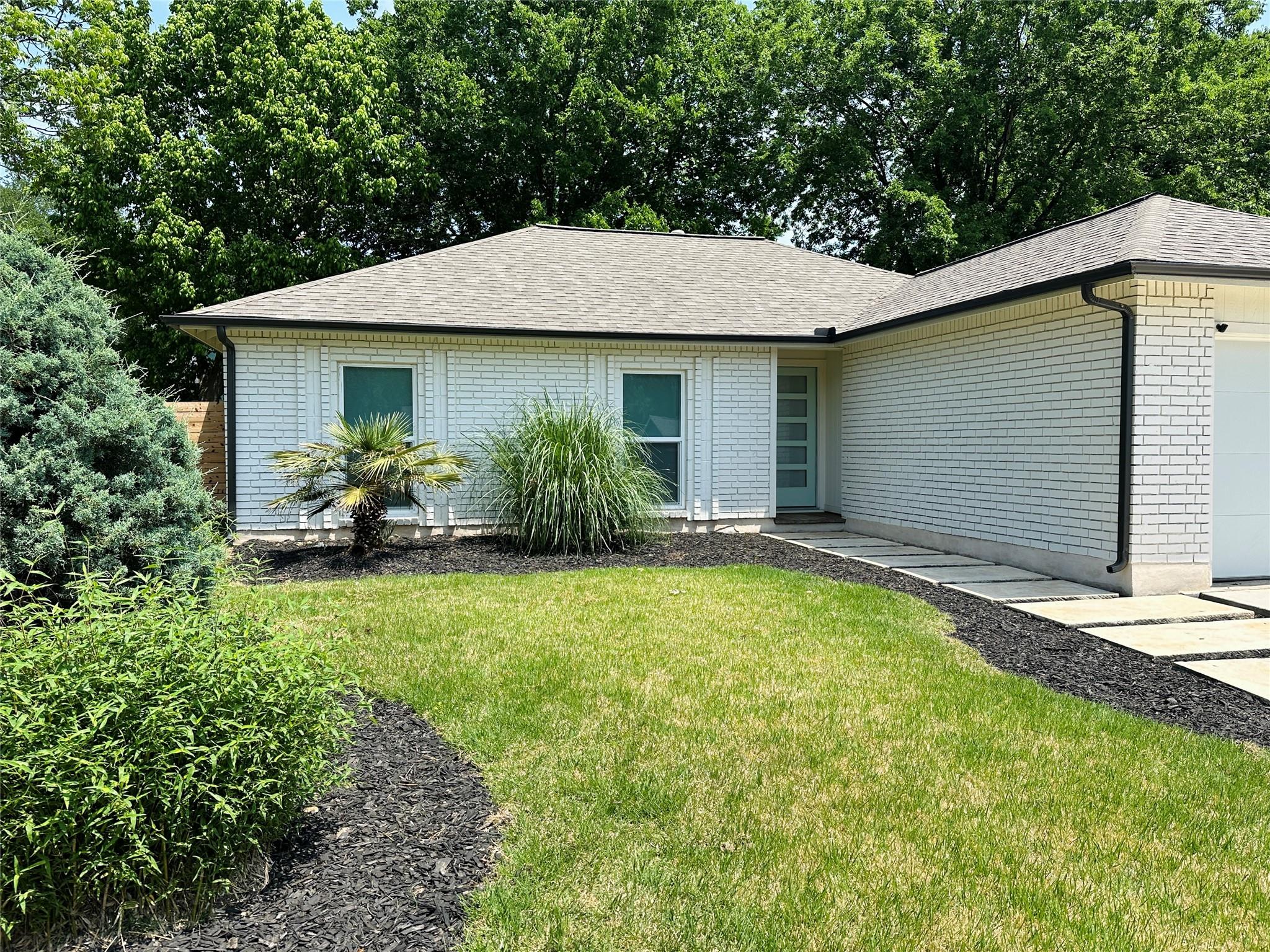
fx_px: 881
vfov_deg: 56.8
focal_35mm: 24
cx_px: 635
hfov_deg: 71.6
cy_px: 476
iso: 80
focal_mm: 6.86
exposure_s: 1/2967
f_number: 1.78
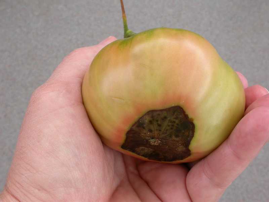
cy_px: 101
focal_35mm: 74
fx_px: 575
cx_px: 134
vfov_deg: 19.9
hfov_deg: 26.3
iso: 100
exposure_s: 1/168
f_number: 4.8
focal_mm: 15.3
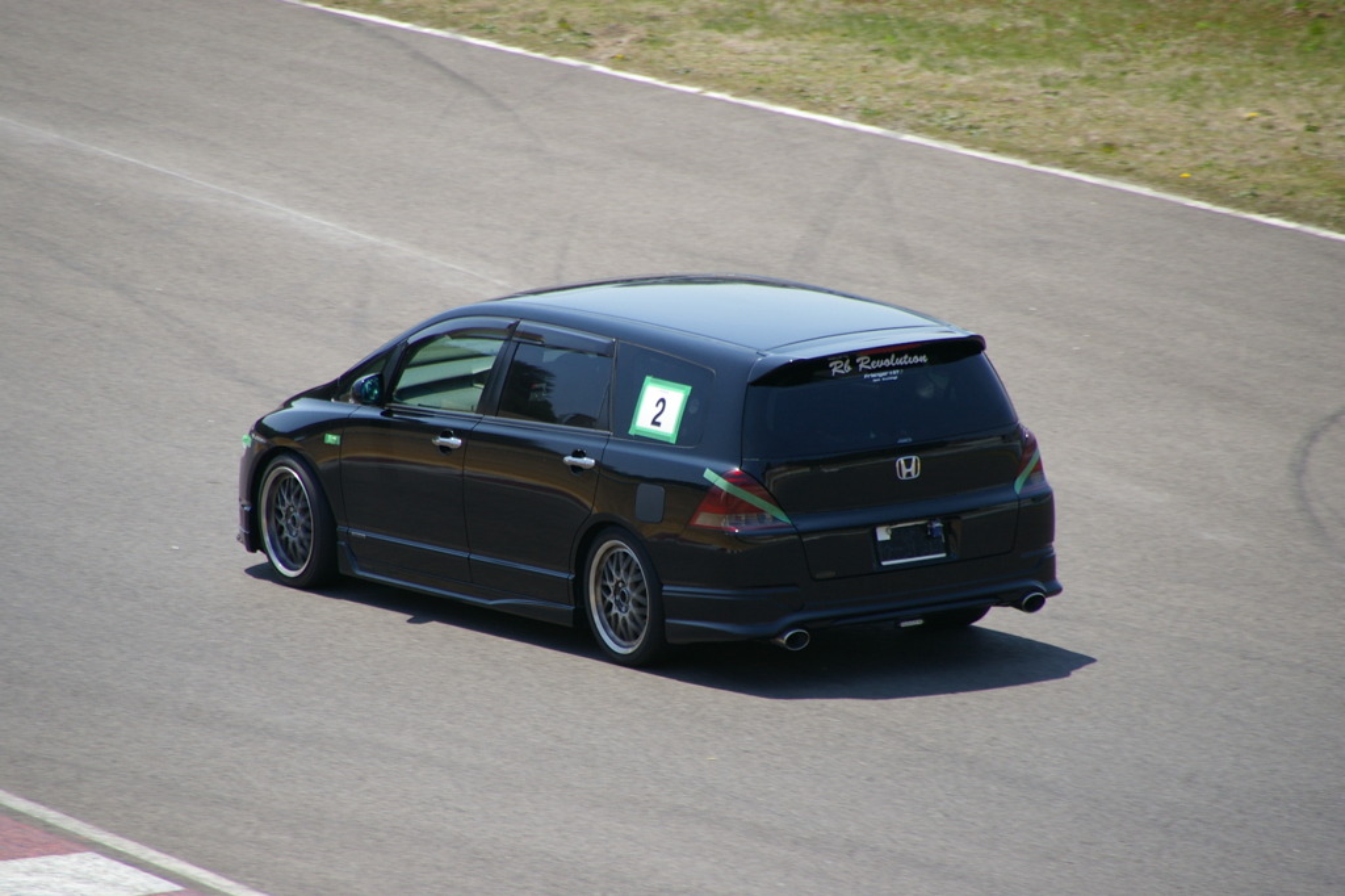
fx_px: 14005
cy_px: 448
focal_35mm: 375
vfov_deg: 3.7
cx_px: 672
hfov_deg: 5.5
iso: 200
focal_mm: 250
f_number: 8
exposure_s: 1/350
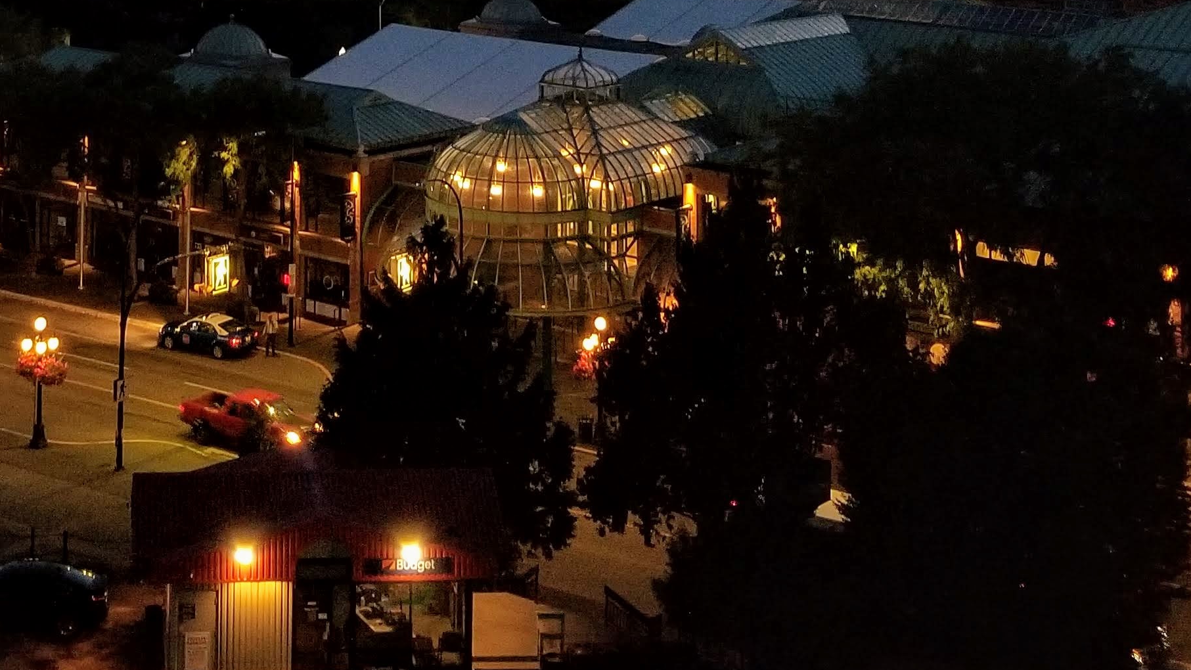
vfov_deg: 17.5
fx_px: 1990
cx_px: 314
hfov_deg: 32.8
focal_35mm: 63
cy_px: -288
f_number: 1.7
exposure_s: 1/30
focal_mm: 4.25
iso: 250
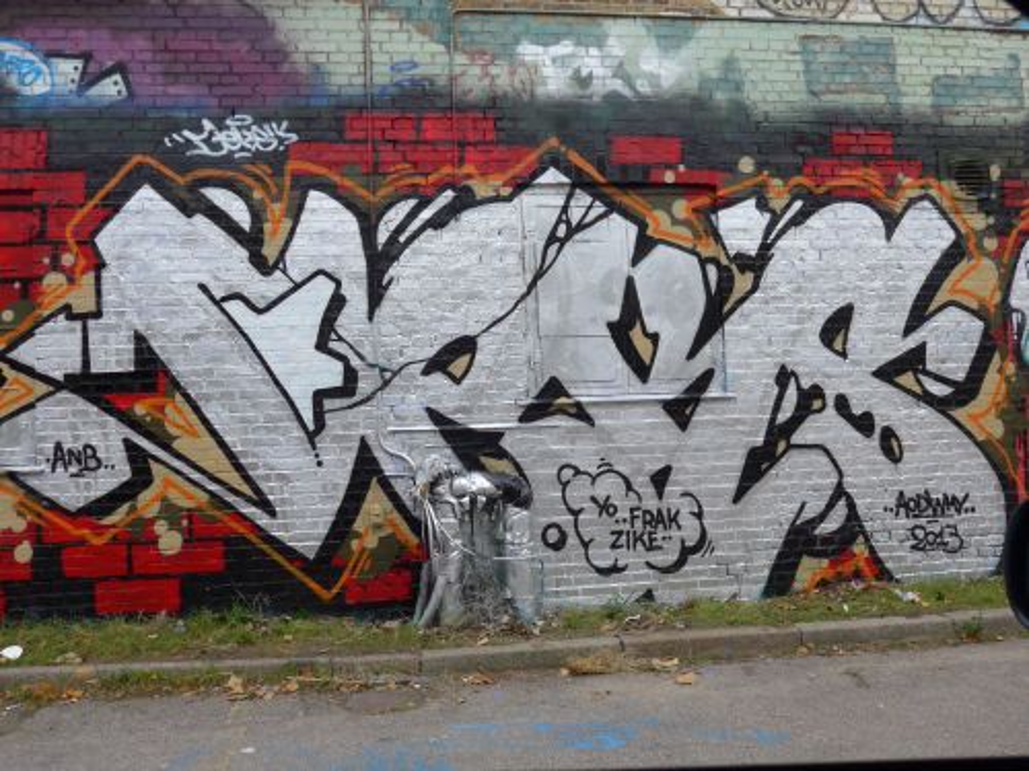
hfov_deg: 61.7
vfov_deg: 48.2
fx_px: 862
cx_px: 514
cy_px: 386
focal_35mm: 29
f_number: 2.8
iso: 80
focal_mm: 6
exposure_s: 1/320
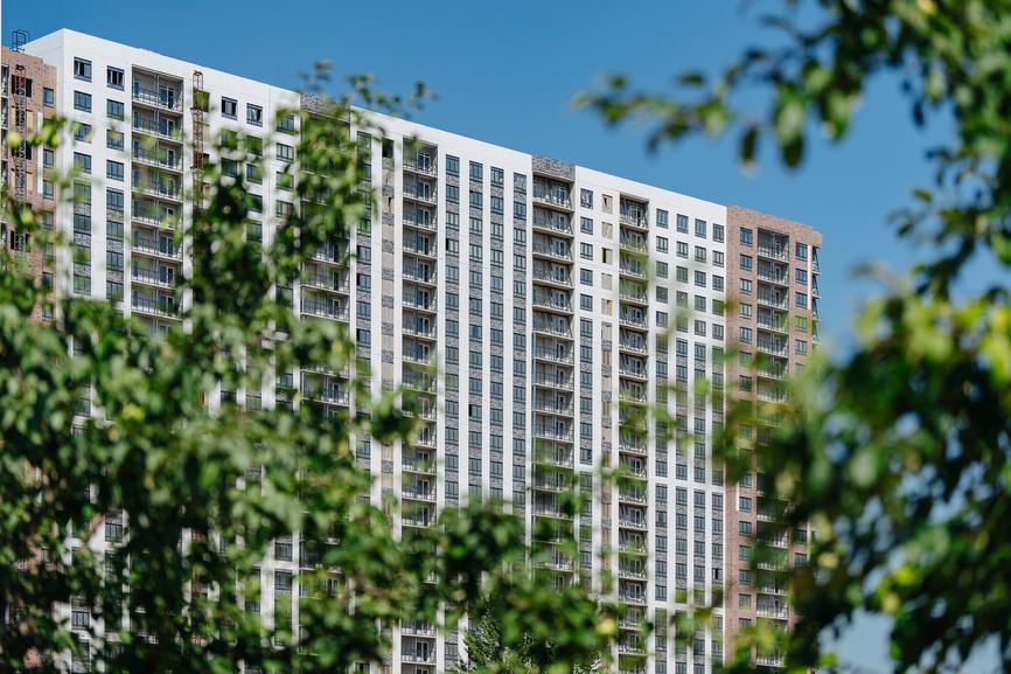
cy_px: 337
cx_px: 506
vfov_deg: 15.9
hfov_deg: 23.6
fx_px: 2415
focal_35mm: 86
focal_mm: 86
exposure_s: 1/3200
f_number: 2.8
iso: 100
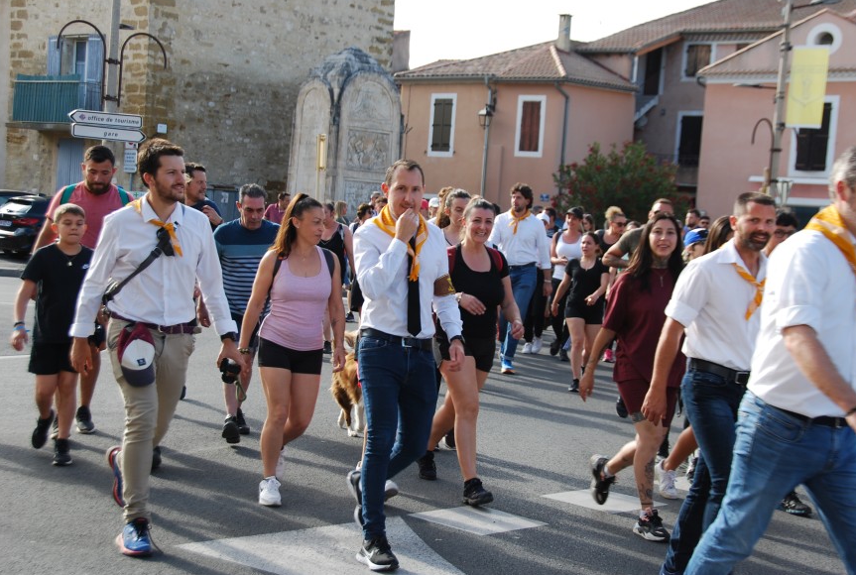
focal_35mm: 59
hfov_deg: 33.9
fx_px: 1406
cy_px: 288
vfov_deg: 23.1
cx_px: 440
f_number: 5.6
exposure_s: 1/125
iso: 100
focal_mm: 38
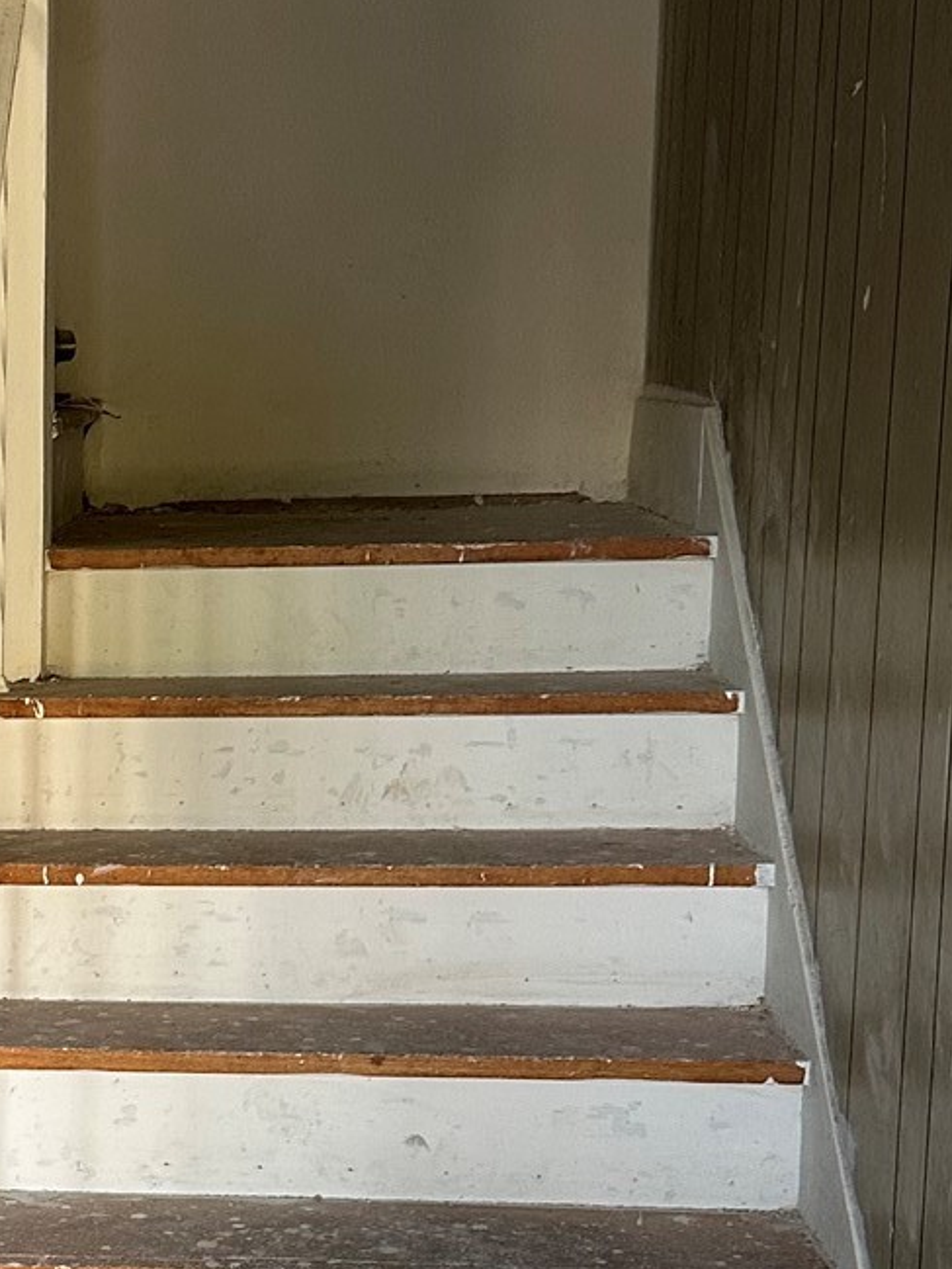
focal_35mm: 71
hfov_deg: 20.0
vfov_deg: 27.3
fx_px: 2603
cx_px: -49
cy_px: 833
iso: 250
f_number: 1.78
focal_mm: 6.86
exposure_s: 1/114
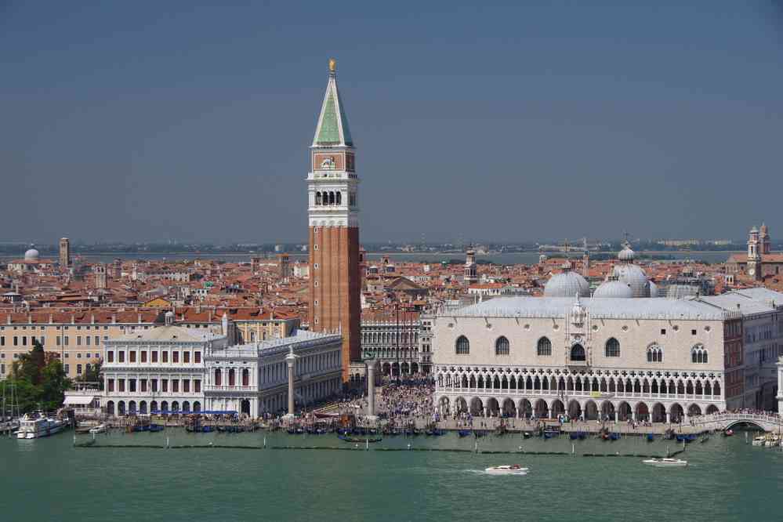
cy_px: 261
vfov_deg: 14.0
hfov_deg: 20.9
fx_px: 2120
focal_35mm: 98
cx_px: 392
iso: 200
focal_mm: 65
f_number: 11
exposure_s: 1/125
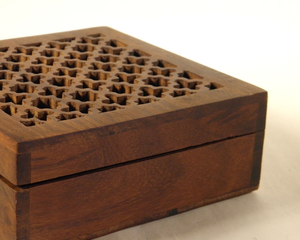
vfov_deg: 15.9
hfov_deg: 19.7
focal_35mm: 97
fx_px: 861
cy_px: 119
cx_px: 89
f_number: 4.3
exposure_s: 1/50
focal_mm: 12.2
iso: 160
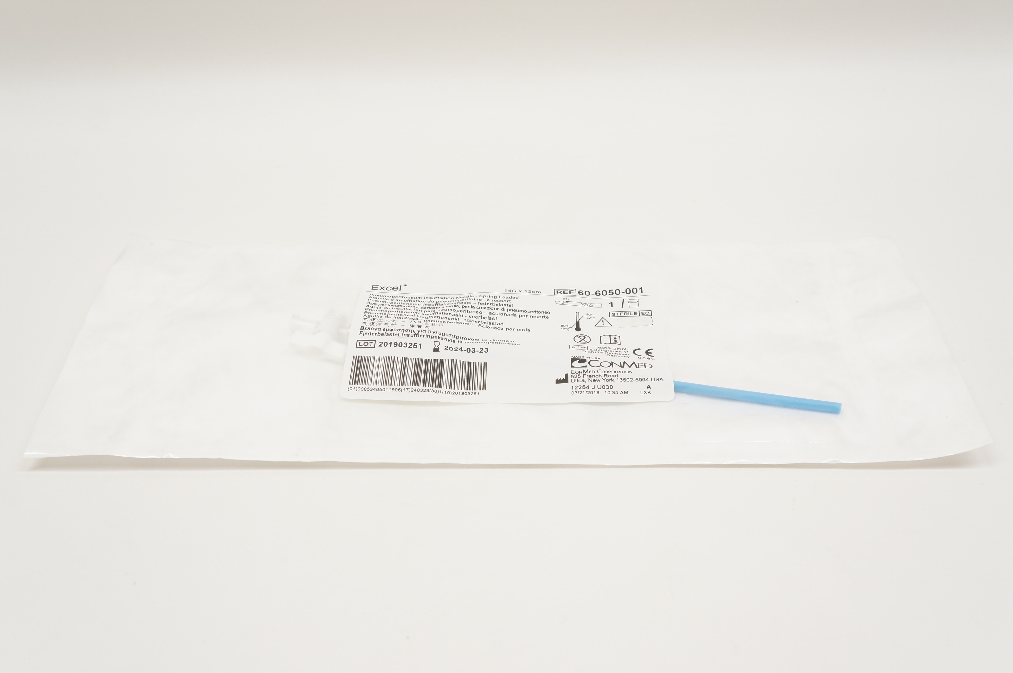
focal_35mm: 36
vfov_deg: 36.8
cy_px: 336
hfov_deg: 53.2
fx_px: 1012
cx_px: 506
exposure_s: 1/60
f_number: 6.3
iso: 400
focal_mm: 24
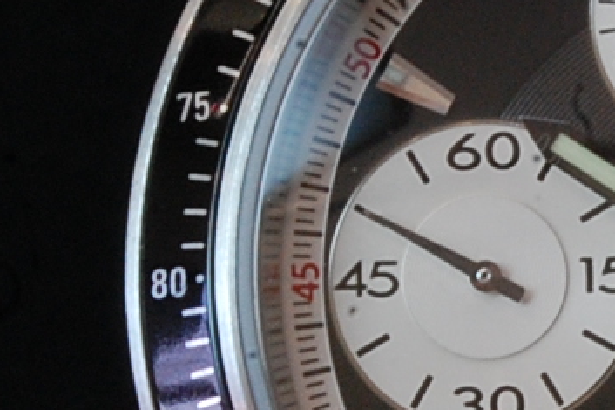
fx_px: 9818
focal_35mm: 575
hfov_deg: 3.6
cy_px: 293
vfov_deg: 2.4
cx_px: 713
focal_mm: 90
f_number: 29
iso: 800
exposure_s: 1/8
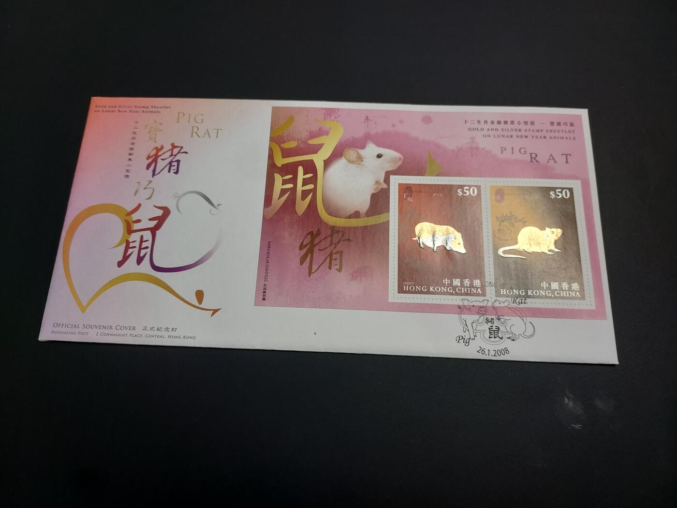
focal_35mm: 24
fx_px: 469
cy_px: 254
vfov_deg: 56.8
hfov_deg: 71.6
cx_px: 338
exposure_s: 1/50
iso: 64
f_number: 1.8
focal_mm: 4.6
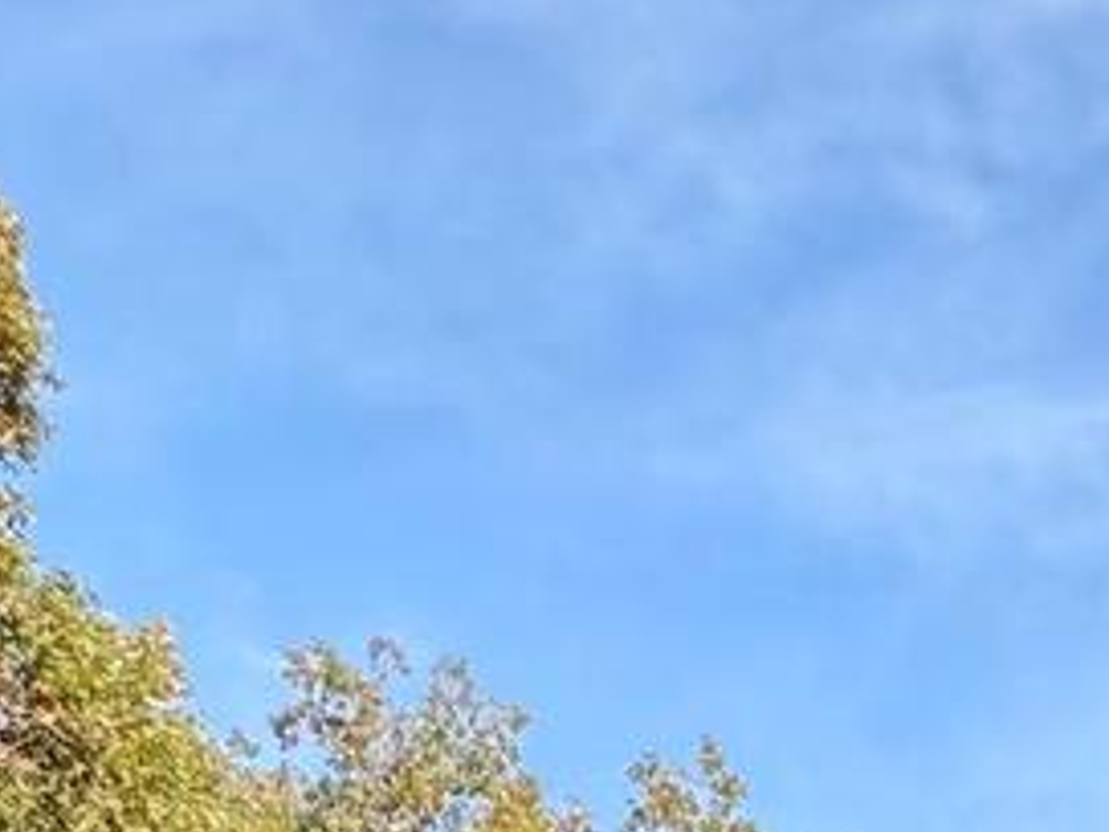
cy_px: 1795
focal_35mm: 74
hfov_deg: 22.3
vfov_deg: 15.0
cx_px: 1602
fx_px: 2371
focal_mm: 2.22
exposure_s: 1/423
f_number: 2.2
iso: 40
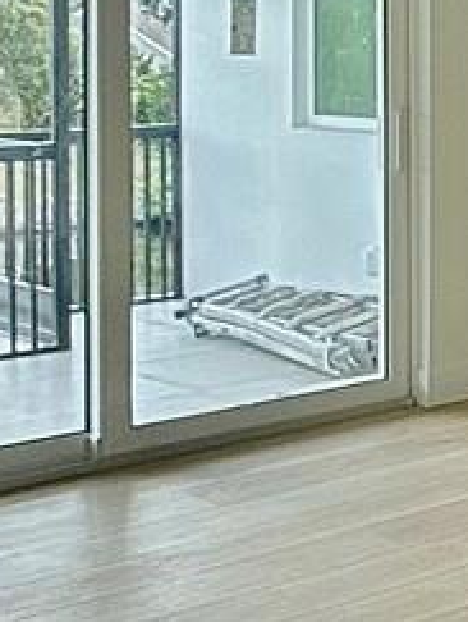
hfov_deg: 15.3
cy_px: 33
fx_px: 1654
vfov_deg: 20.7
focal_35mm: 92
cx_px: 629
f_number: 2.2
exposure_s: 1/150
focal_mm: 2.22
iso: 64
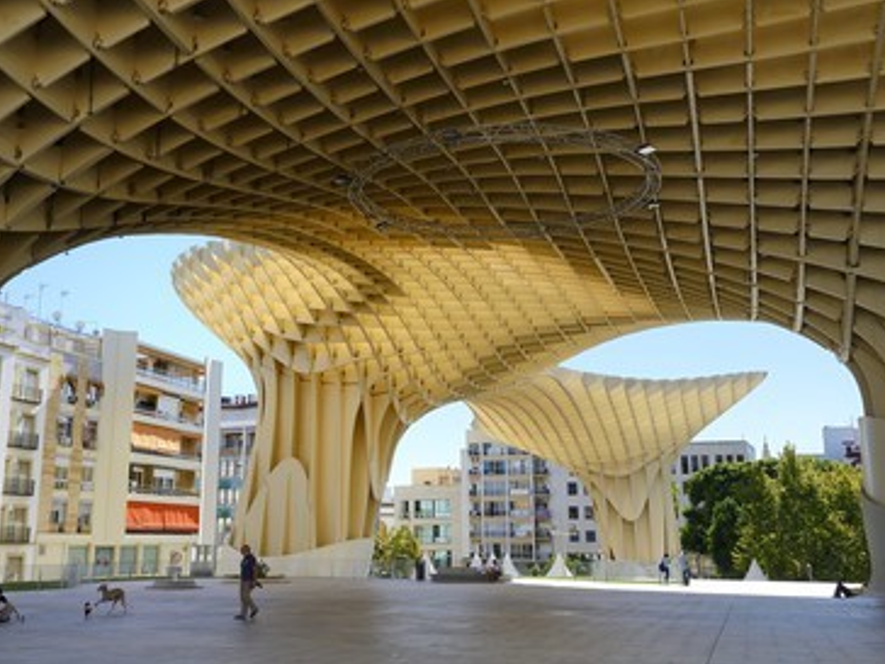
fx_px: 1023
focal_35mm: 40
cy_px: 333
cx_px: 395
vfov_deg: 36.0
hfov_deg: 46.7
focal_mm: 36
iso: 200
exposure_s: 1/200
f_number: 13
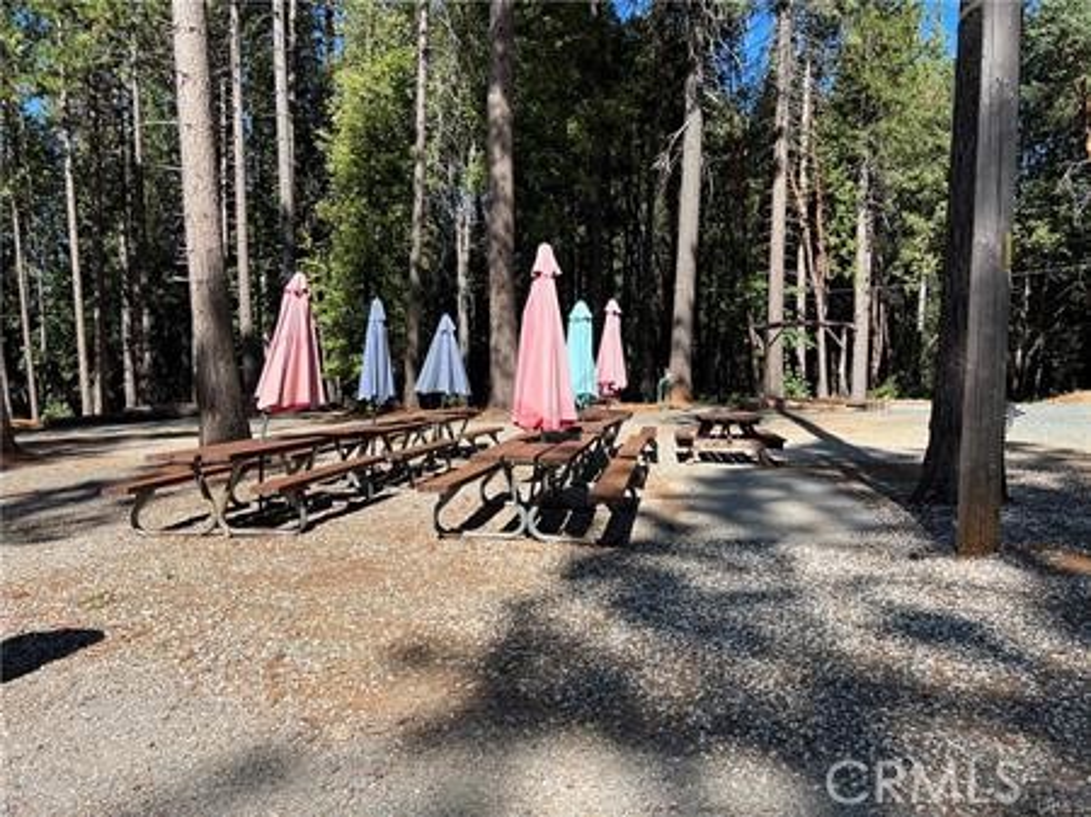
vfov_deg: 53.0
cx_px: 546
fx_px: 819
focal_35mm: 26
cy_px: 408
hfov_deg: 67.3
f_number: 1.5
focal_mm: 5.7
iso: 50
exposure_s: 1/2404
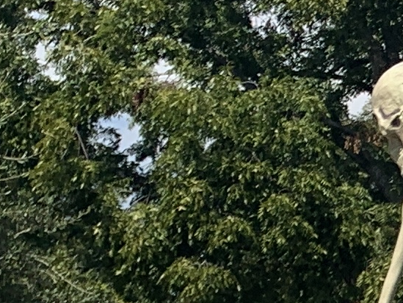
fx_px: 2224
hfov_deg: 8.9
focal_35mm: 191
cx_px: 1105
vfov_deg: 7.7
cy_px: 375
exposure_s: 1/2421
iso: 25
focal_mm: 4.25
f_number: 1.8
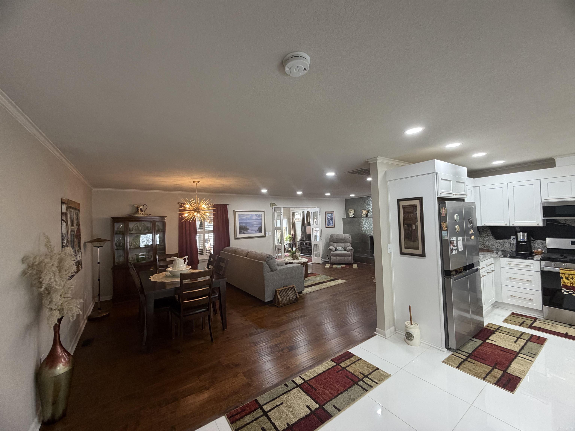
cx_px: 288
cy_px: 216
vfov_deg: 85.7
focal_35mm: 14
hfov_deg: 102.1
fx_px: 233
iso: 250
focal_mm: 2.22
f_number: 2.2
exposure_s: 1/60
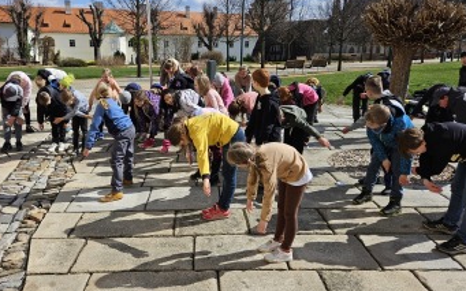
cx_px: 201
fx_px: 381
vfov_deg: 41.8
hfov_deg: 62.6
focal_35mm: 30
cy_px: 130
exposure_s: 1/2404
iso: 25
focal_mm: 5.4
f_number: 1.8
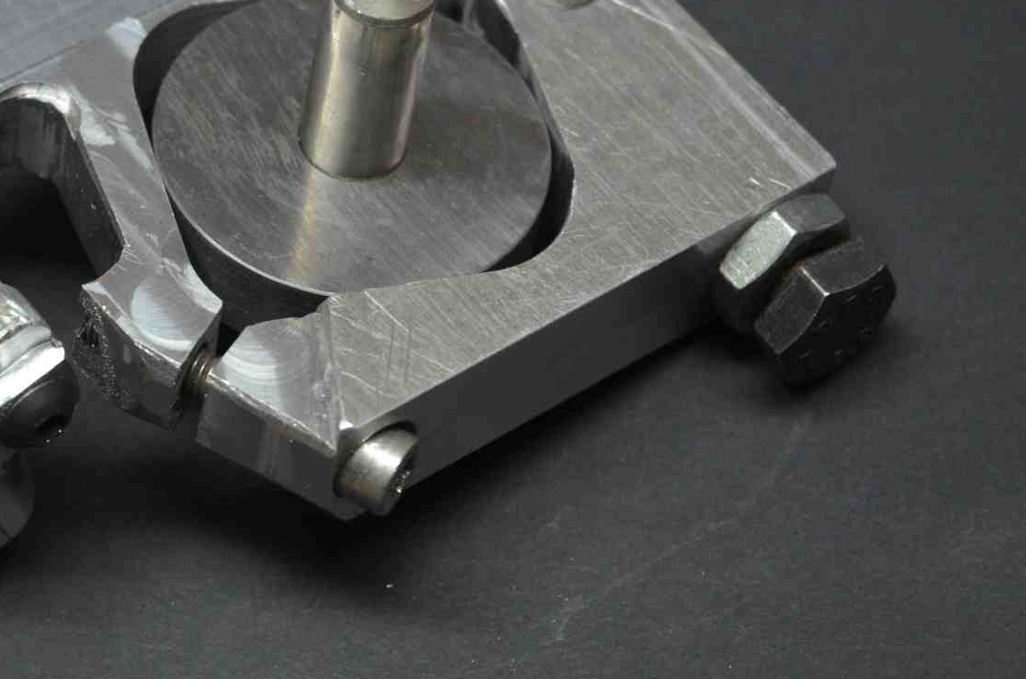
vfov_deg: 7.8
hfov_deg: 11.7
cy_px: 205
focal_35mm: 175
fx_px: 4976
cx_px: 283
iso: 1250
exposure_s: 1/125
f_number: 4.5
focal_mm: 70
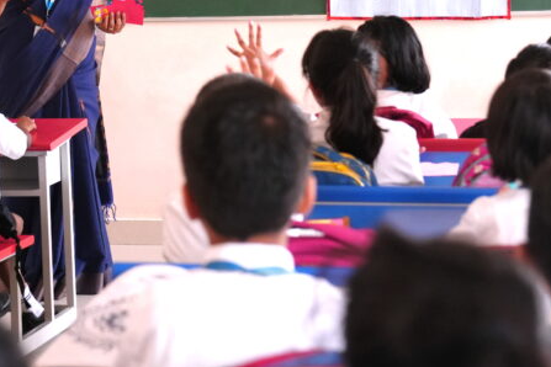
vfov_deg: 12.4
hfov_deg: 18.5
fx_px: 1683
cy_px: 84
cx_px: 175
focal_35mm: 110
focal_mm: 48
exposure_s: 1/500
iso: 1600
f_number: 3.5
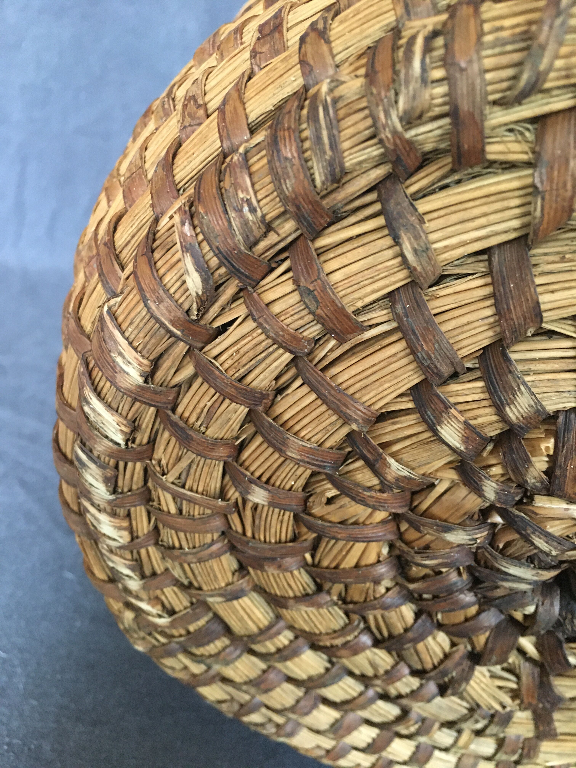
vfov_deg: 61.7
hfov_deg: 48.2
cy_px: 384
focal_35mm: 29
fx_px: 643
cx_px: 288
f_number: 2.2
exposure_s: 1/25
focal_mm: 4.15
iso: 200
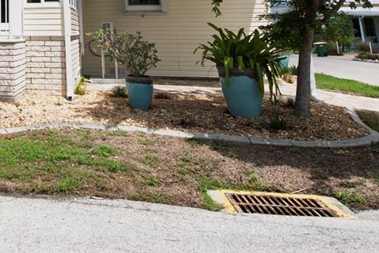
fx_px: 495
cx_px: -31
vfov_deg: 24.9
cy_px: -75
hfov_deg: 36.0
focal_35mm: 47
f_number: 13
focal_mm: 15
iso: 100
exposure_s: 1/640
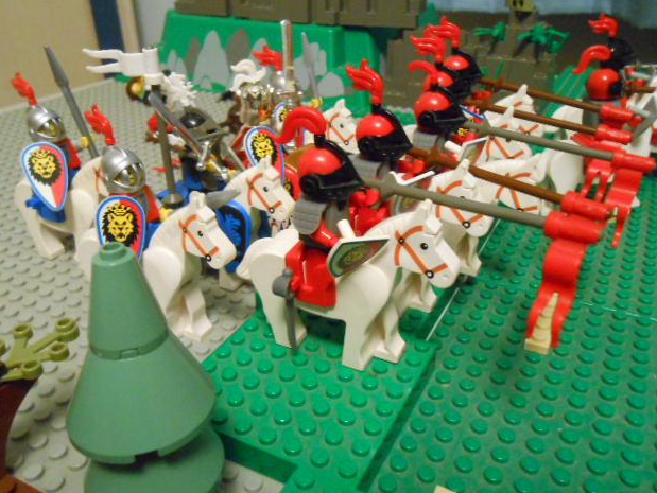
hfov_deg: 58.3
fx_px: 589
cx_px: 318
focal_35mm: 31
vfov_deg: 45.5
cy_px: 247
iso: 800
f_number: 3.8
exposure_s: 1/5
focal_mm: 5.3
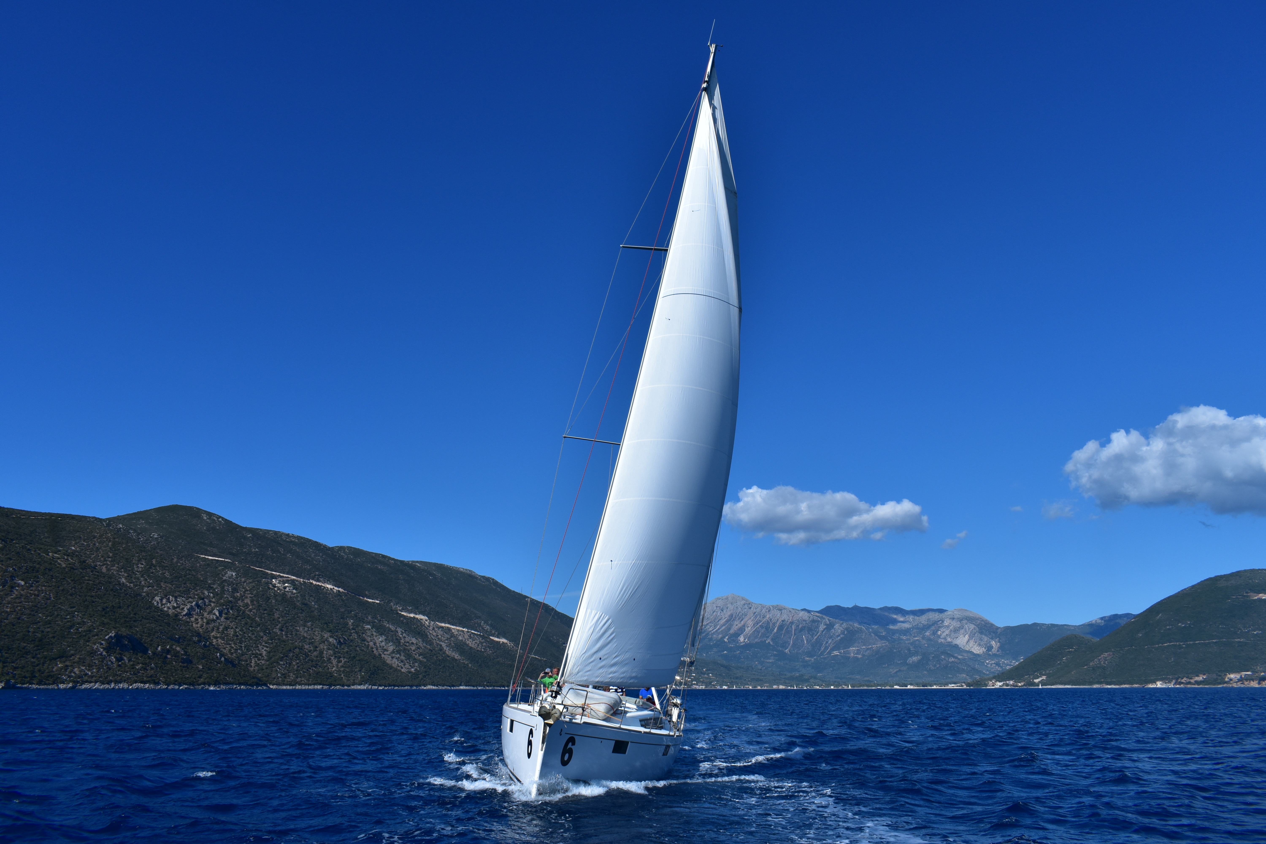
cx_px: 633
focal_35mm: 27
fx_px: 949
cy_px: 422
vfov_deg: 47.9
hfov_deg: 67.4
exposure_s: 1/800
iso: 200
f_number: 9
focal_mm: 18
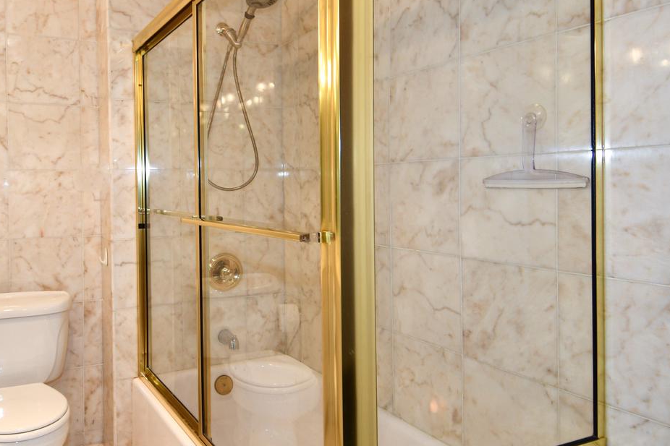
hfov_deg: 62.2
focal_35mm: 28
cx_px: 177
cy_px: 203
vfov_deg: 46.3
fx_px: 521
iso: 200
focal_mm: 12
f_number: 4
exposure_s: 1/60
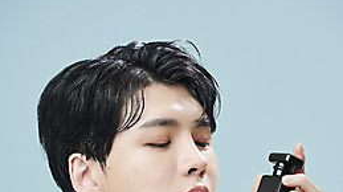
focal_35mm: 308
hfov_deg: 7.0
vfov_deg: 3.9
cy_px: 185
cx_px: 174
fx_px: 2798
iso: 50
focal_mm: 190
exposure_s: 1/125
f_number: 5.6
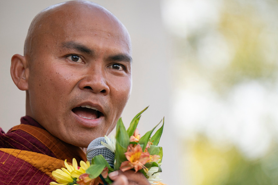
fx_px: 2503
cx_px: 99
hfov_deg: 6.4
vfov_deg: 4.2
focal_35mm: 324
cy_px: 133
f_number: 2.8
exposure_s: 1/2000
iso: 320
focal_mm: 200
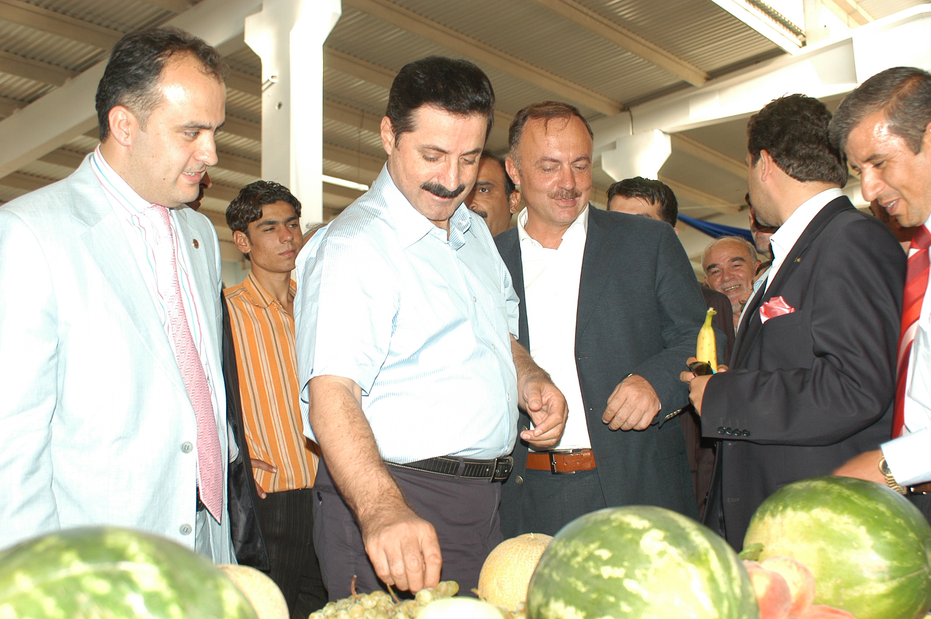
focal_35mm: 42
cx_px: 466
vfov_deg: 31.8
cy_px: 310
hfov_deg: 46.4
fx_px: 1085
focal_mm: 28
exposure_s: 1/60
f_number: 4
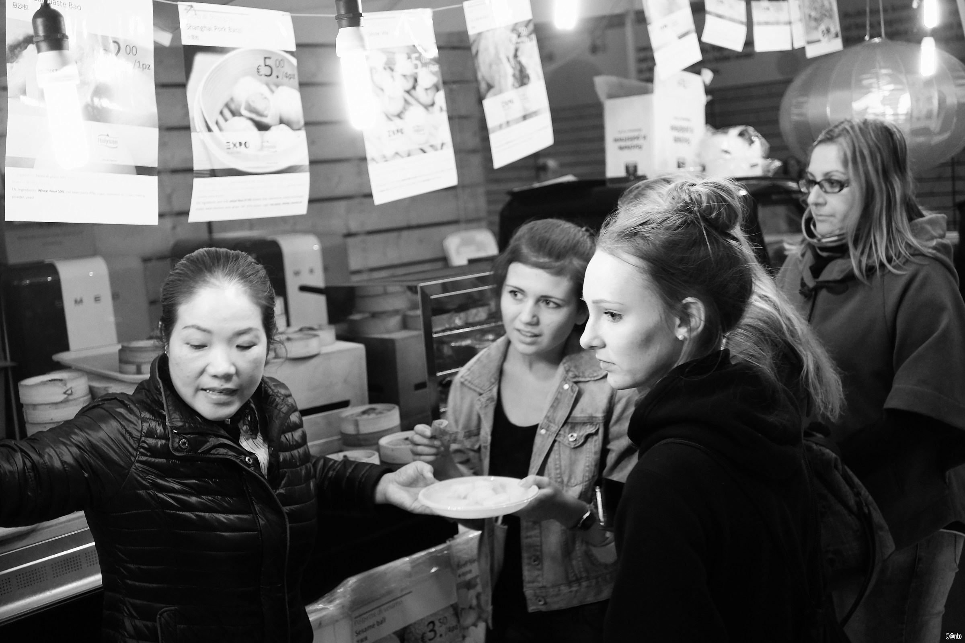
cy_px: 322
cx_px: 482
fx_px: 1099
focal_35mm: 41
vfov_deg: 32.6
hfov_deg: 47.4
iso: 1600
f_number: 2.8
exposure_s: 1/56
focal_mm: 27
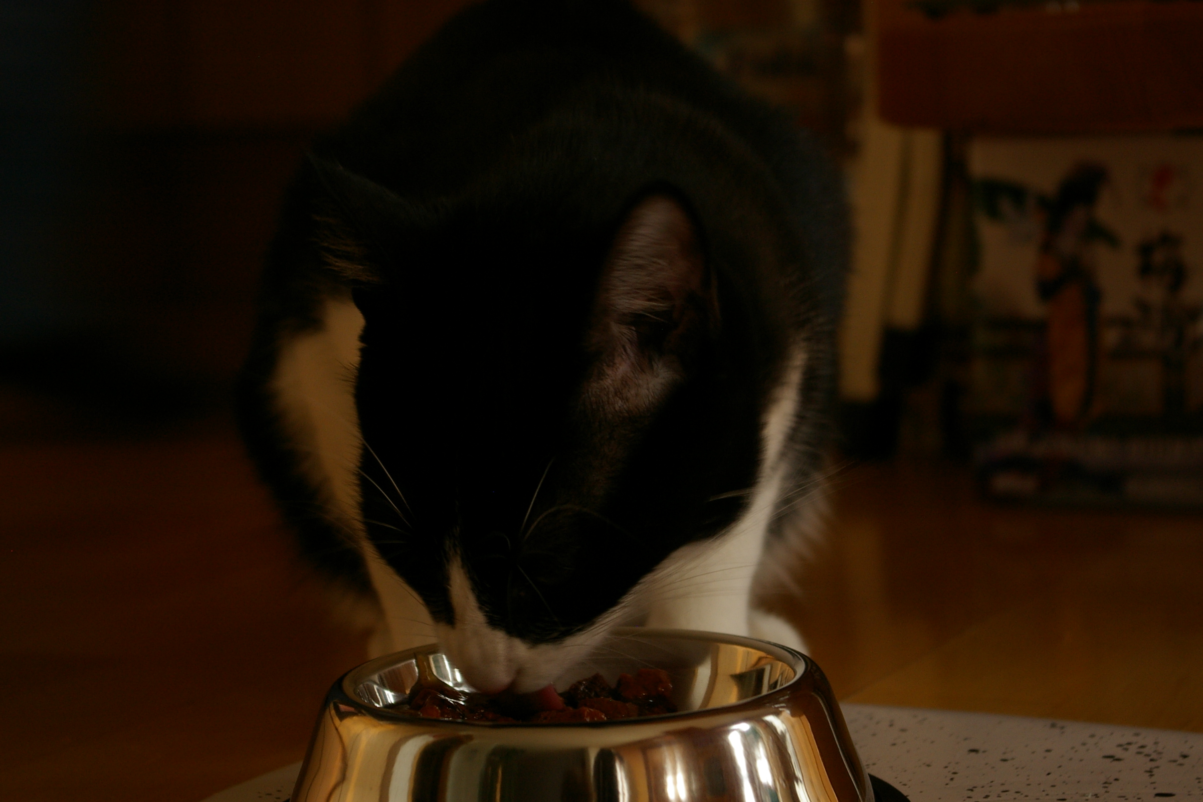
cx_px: 602
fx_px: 2757
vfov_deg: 16.6
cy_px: 401
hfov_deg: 24.6
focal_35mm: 82
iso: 400
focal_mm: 55
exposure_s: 1/30
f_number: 5.6
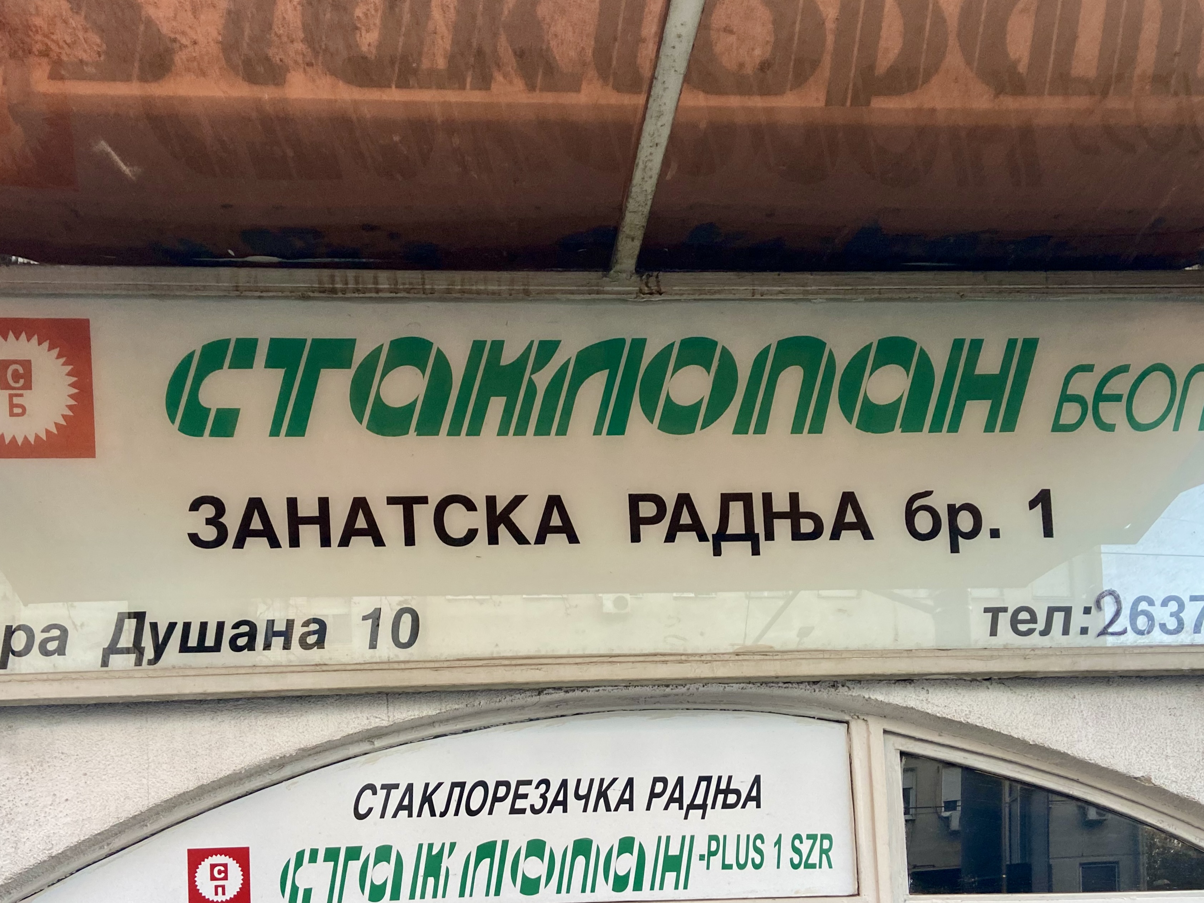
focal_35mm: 26
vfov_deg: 53.1
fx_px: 904
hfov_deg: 67.3
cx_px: 602
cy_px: 452
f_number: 1.8
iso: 125
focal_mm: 4.25
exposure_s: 1/110
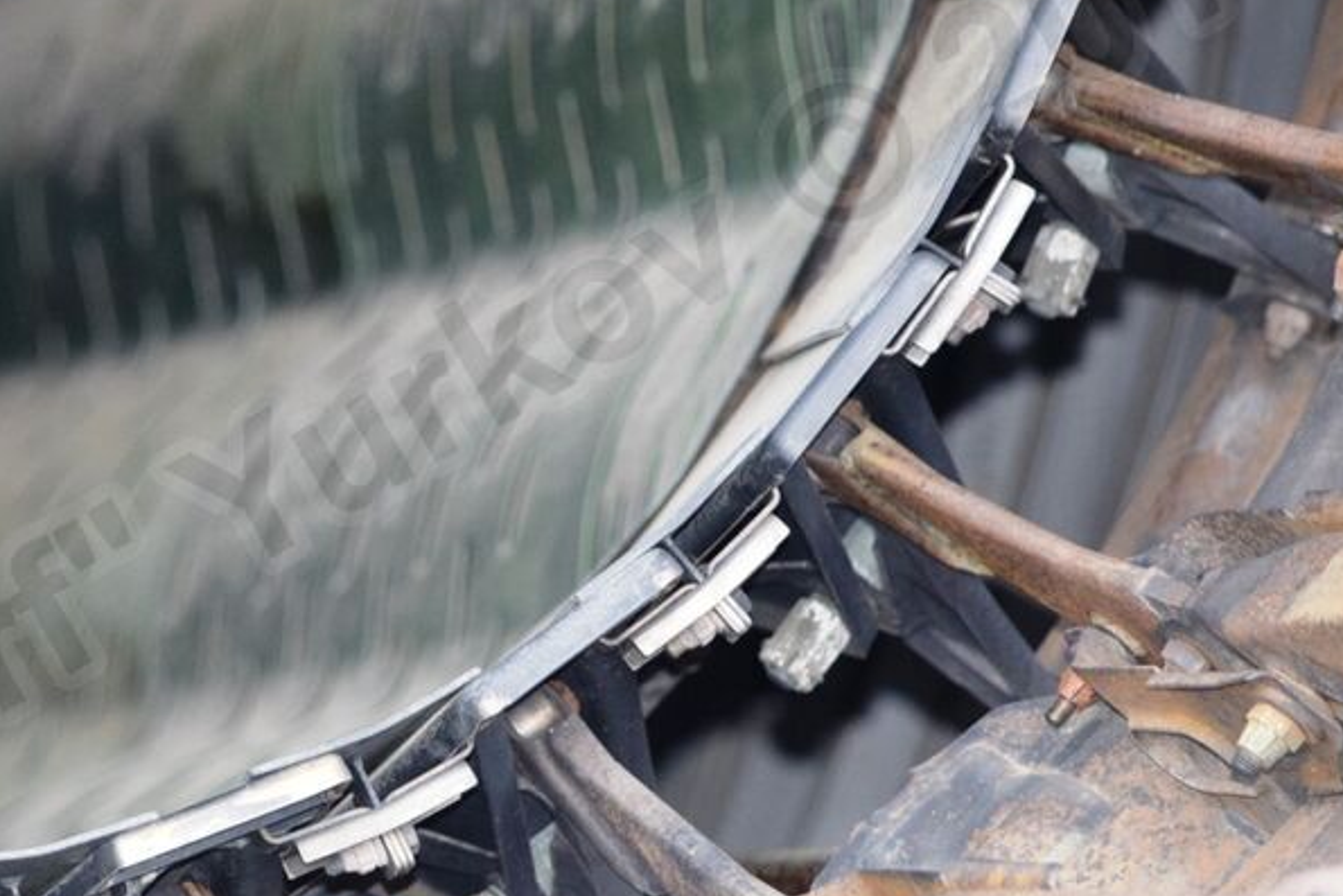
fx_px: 16865
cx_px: -43
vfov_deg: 3.0
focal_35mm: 452
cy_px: 403
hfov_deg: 4.6
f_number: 5.6
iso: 720
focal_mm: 140
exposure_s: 1/125
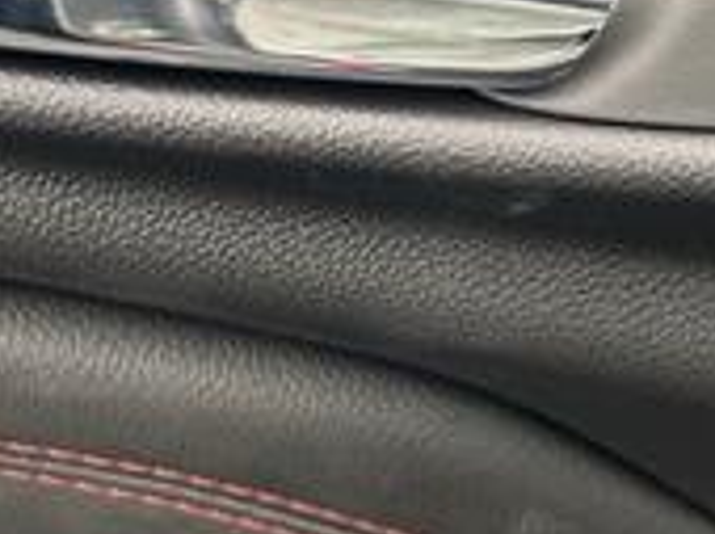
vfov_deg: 15.1
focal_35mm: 98
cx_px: 320
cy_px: 273
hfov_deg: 20.1
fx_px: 2021
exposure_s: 1/60
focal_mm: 4.2
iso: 250
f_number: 1.6
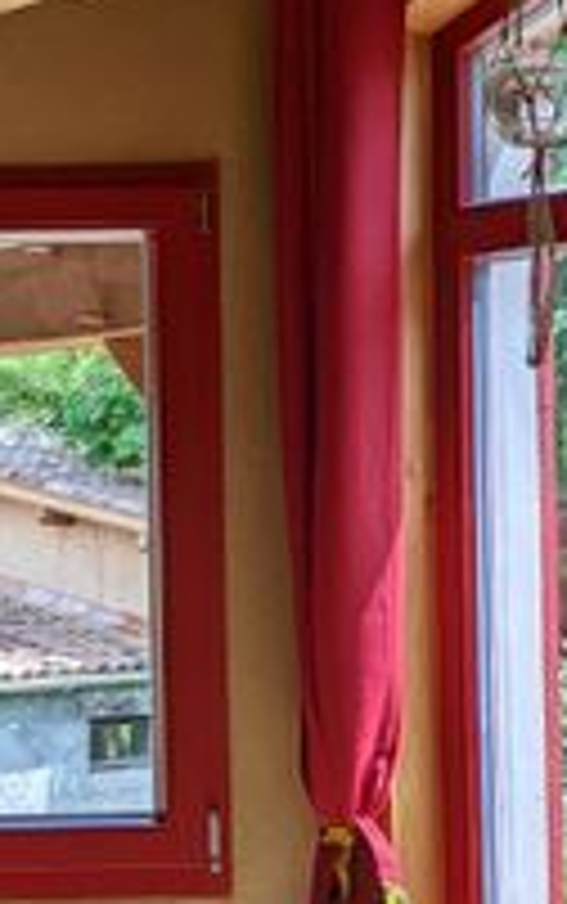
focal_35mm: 114
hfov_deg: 11.3
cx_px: -94
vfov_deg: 18.2
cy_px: 589
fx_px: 2813
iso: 54
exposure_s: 1/1957
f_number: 1.8
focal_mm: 4.44
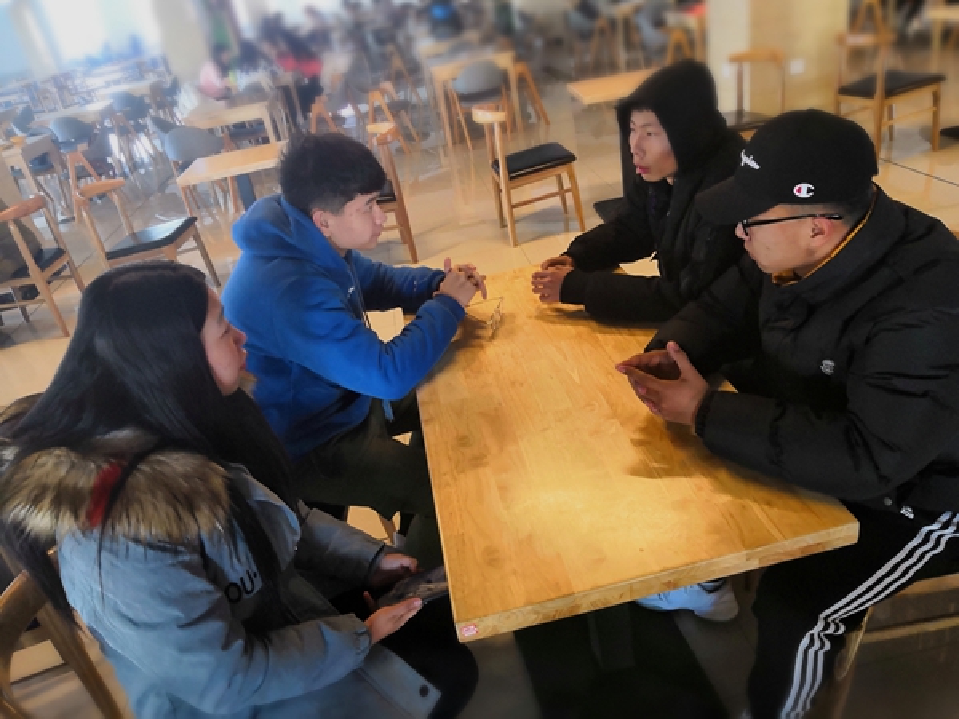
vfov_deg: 51.4
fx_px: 748
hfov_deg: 65.3
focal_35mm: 27
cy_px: 360
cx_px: 480
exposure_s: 1/25
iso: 640
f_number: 1.8
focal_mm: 3.95
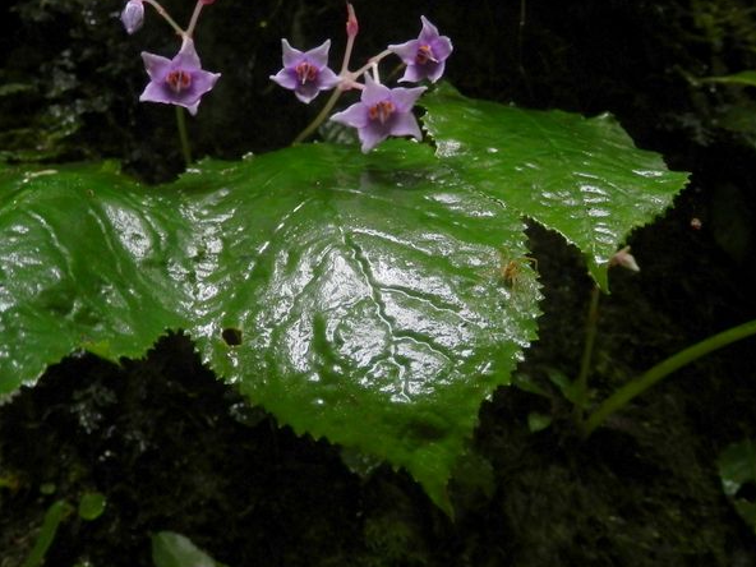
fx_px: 1092
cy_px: 225
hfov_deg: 38.1
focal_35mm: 50
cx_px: 326
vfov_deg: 29.0
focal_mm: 6.6
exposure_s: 1/20
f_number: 3.6
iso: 200
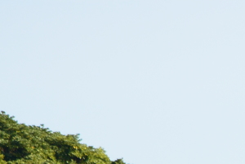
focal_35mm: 1565
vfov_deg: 0.9
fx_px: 10650
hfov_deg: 1.3
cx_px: 353
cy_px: 267
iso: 160
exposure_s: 1/640
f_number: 5
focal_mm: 170
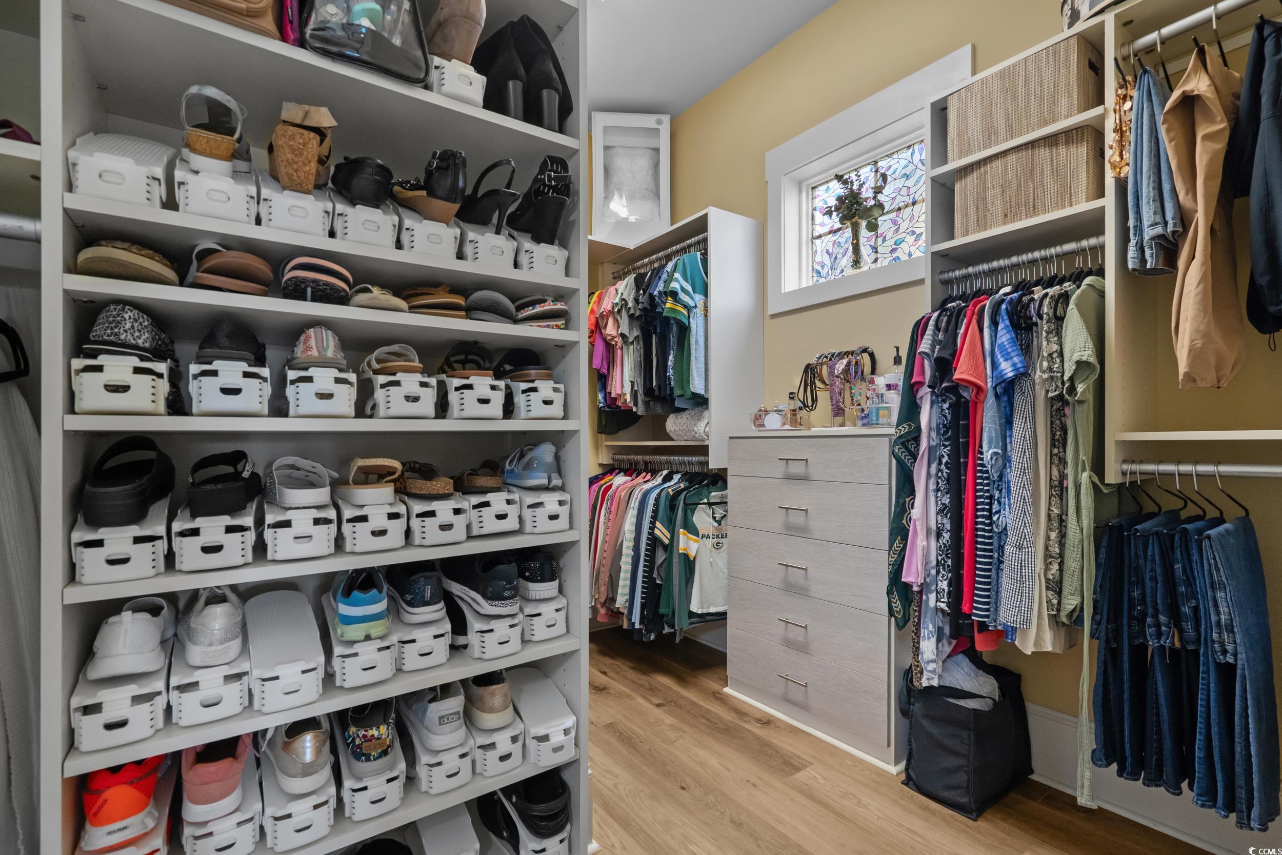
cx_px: 641
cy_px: 428
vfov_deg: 73.8
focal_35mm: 16
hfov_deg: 96.7
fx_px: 570
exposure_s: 1/15
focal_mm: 16
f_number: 8
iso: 1250
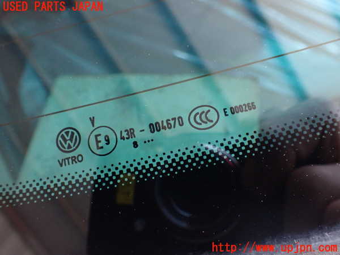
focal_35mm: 30
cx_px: 170
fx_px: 295
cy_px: 128
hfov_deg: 60.0
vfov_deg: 46.8
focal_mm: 5.4
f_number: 2.3
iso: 640
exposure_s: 1/125
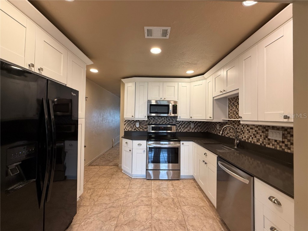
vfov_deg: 85.7
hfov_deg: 102.1
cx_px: 154
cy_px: 116
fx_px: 125
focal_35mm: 14
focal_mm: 2.22
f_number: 2.2
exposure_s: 1/120
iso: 200
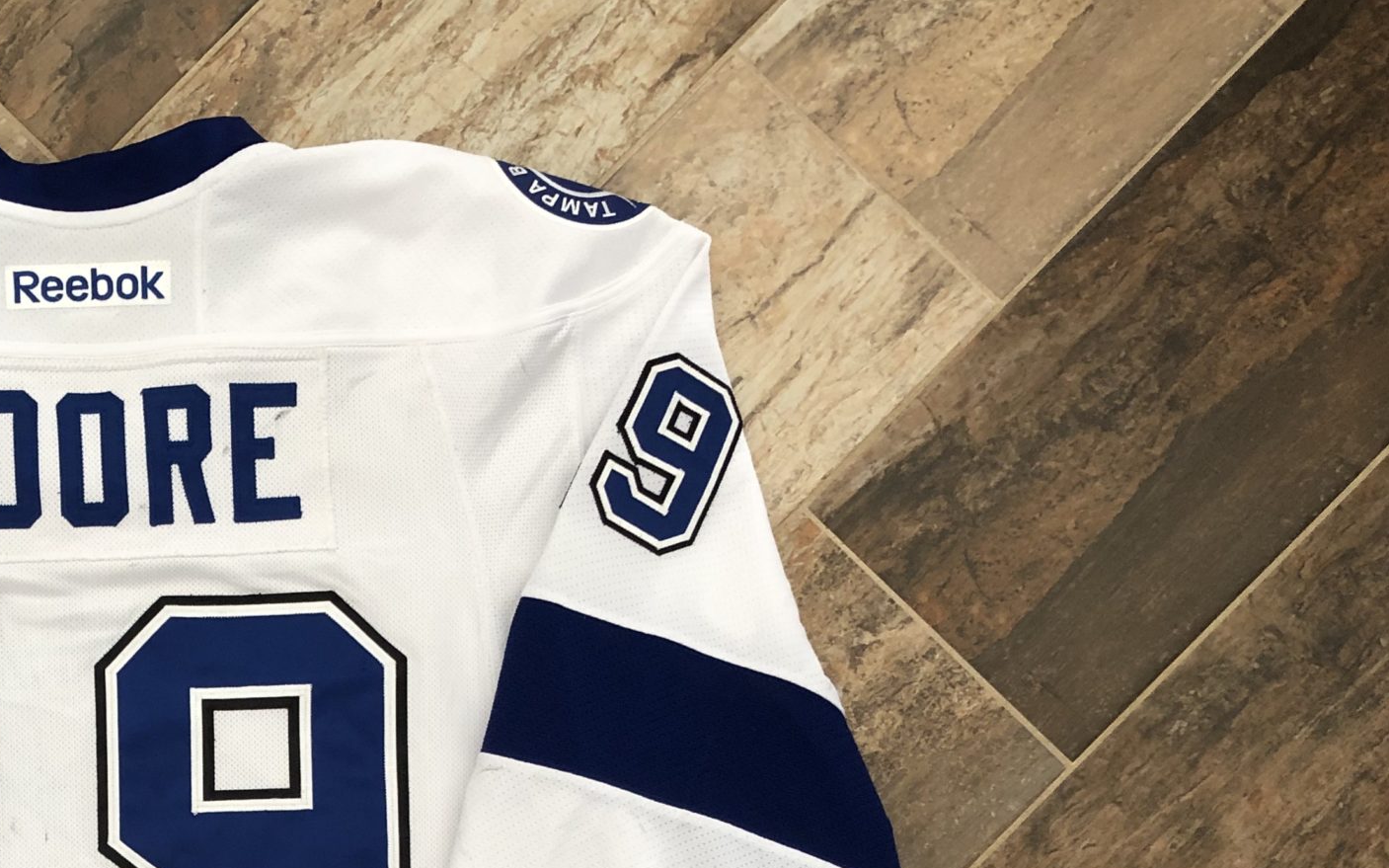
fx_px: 2044
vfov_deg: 22.7
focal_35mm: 54
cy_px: 930
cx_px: 127
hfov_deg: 35.3
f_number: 1.8
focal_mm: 4
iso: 40
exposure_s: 1/24
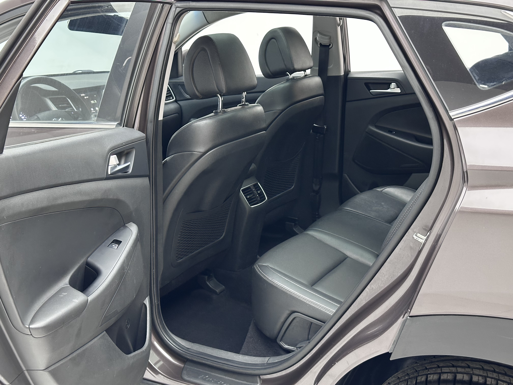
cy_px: 192
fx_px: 711
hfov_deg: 39.7
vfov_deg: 30.3
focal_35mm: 48
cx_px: 256
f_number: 1.78
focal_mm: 6.86
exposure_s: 1/50
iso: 250
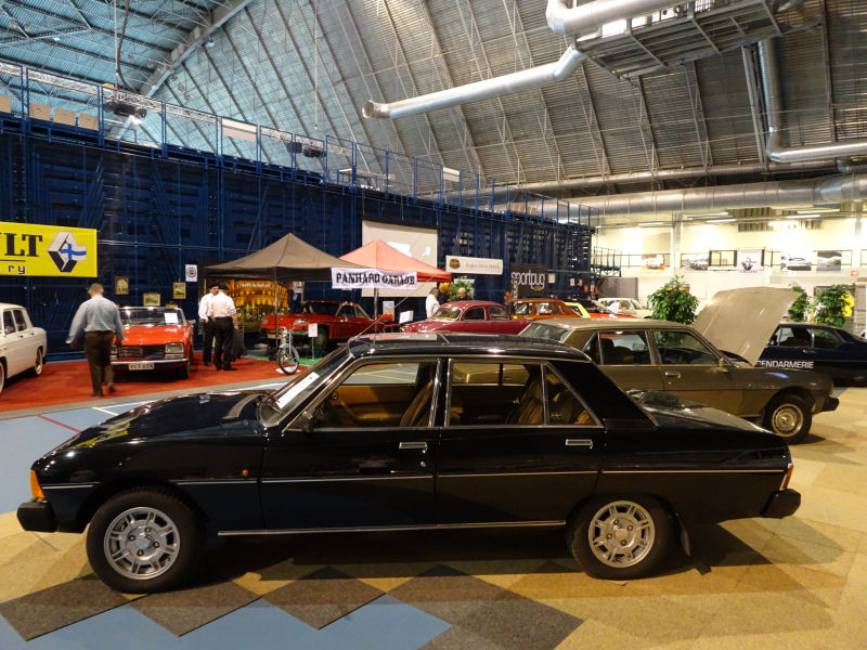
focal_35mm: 24
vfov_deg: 56.8
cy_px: 325
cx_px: 434
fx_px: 601
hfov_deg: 71.6
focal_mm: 4.1
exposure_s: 1/20
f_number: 3.5
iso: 800
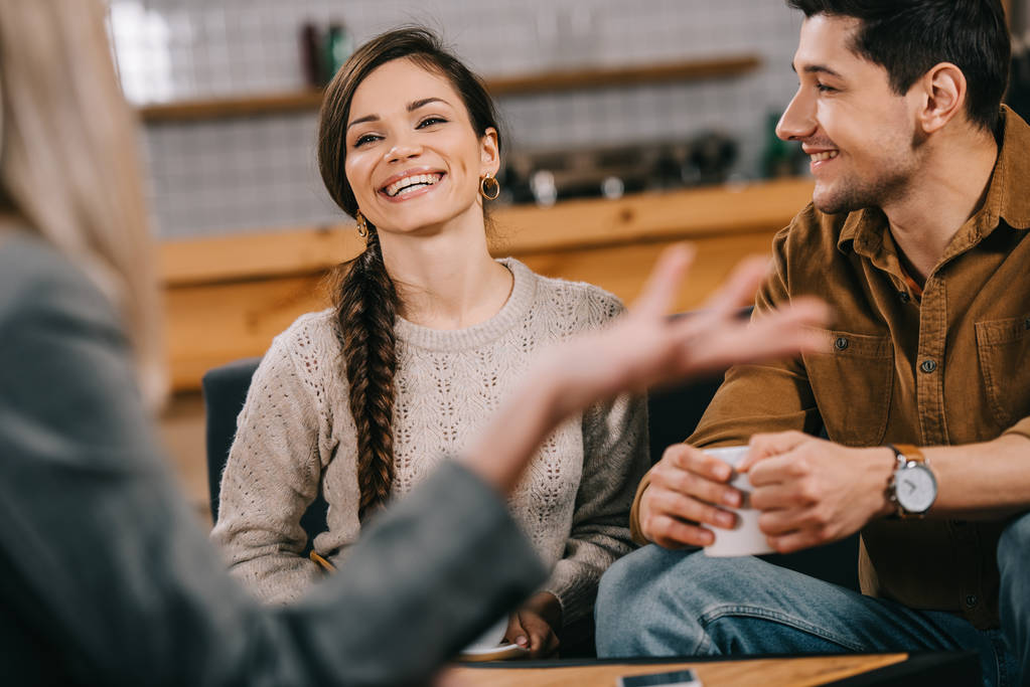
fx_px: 3320
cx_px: 515
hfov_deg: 17.6
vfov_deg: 11.8
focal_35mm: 116
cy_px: 344
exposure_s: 1/200
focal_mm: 116
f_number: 3.2
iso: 160
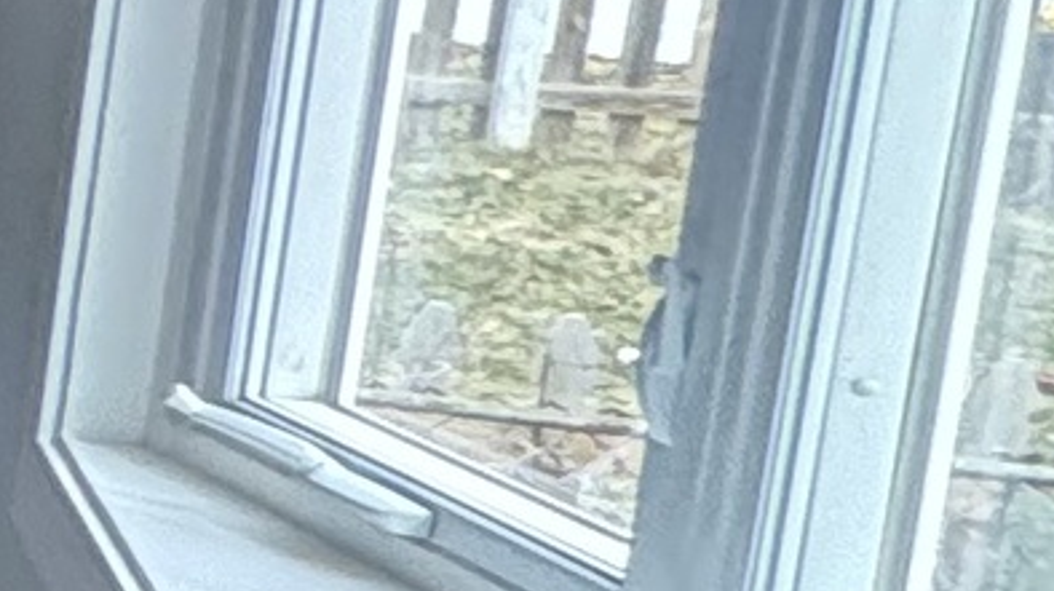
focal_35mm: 119
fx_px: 3324
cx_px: -2983
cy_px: 24
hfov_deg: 8.6
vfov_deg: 10.1
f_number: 2.2
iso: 160
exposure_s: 1/120
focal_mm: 2.22
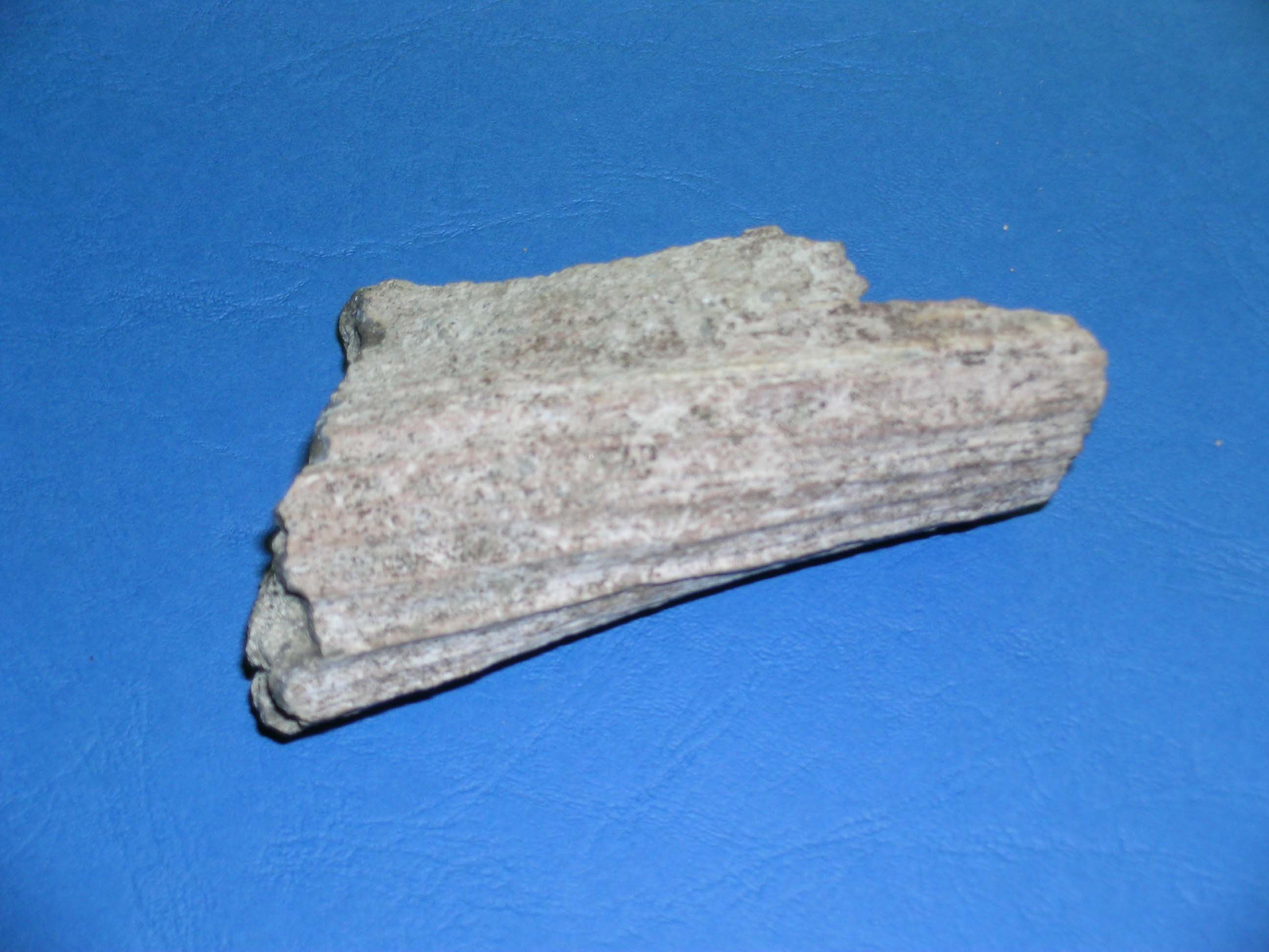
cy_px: 476
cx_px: 634
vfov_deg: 21.0
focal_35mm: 70
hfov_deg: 27.8
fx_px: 2566
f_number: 3.9
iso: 50
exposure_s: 1/121
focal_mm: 14.5
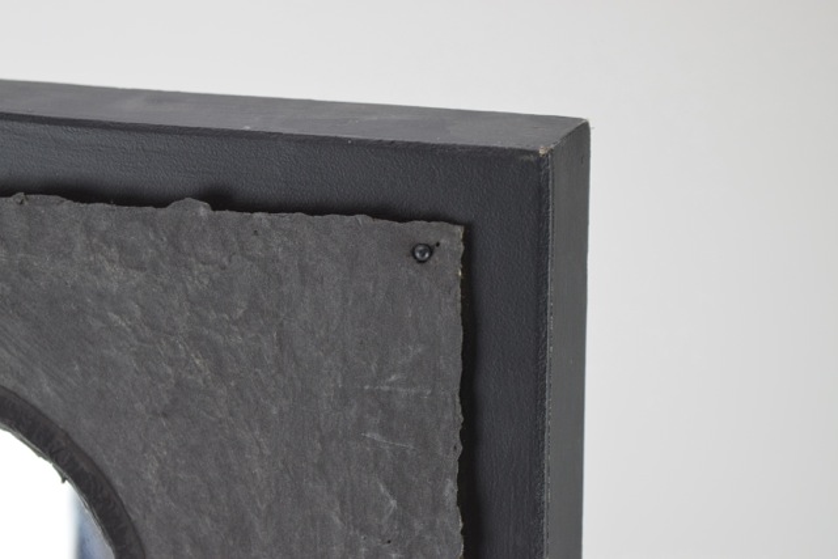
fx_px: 1921
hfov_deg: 24.6
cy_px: 280
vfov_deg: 16.6
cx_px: 419
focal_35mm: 82
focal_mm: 55
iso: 800
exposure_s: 1/125
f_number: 5.6
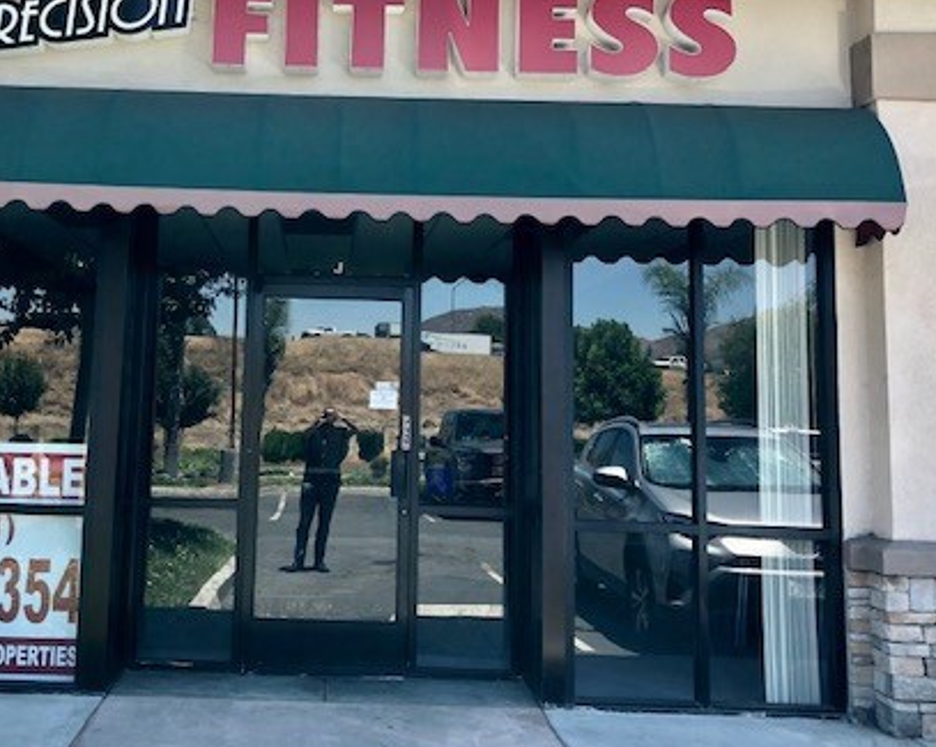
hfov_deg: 42.4
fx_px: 1190
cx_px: 322
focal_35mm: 43
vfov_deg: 34.6
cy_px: 255
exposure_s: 1/173
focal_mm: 4
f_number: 1.8
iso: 20
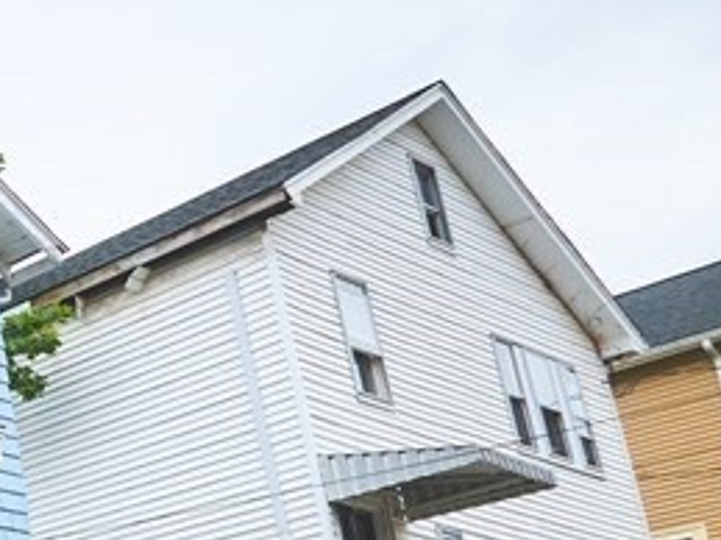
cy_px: 576
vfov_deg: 24.2
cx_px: -674
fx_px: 1187
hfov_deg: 20.0
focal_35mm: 57
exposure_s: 1/160
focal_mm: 10
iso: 400
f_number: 8
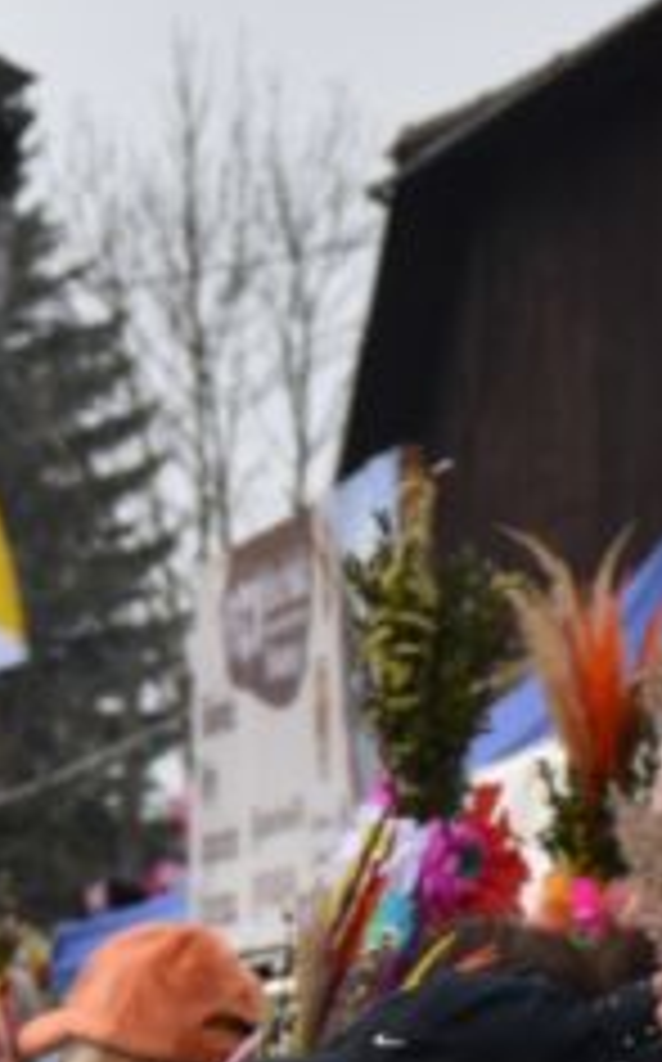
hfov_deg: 3.7
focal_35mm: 345
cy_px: 1334
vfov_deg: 6.1
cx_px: -1310
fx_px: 9983
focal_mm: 52
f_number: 8
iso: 400
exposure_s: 1/250
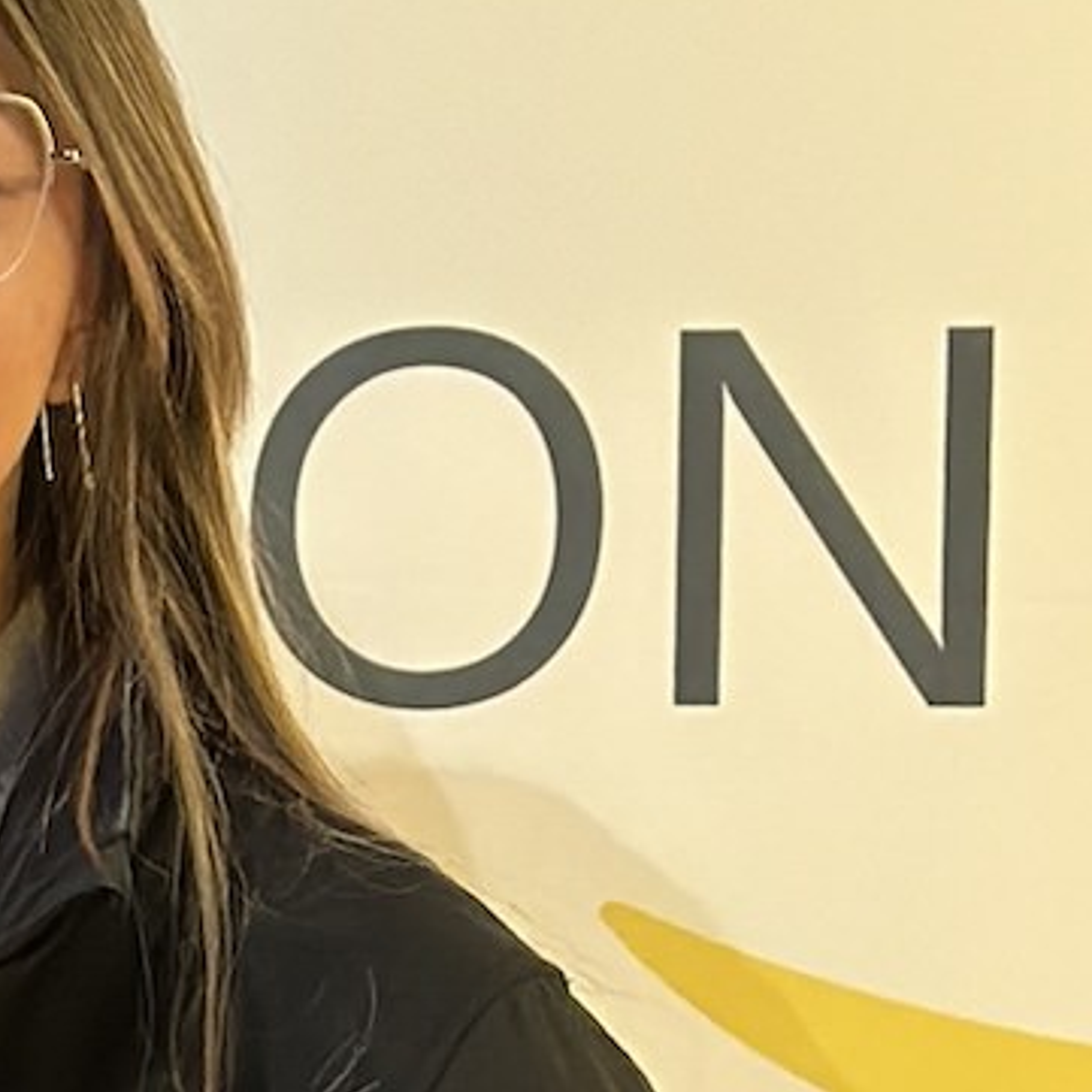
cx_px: -796
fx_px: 8387
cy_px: 1168
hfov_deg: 7.3
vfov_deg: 7.4
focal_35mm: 235
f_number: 1.78
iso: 400
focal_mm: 6.86
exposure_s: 1/40
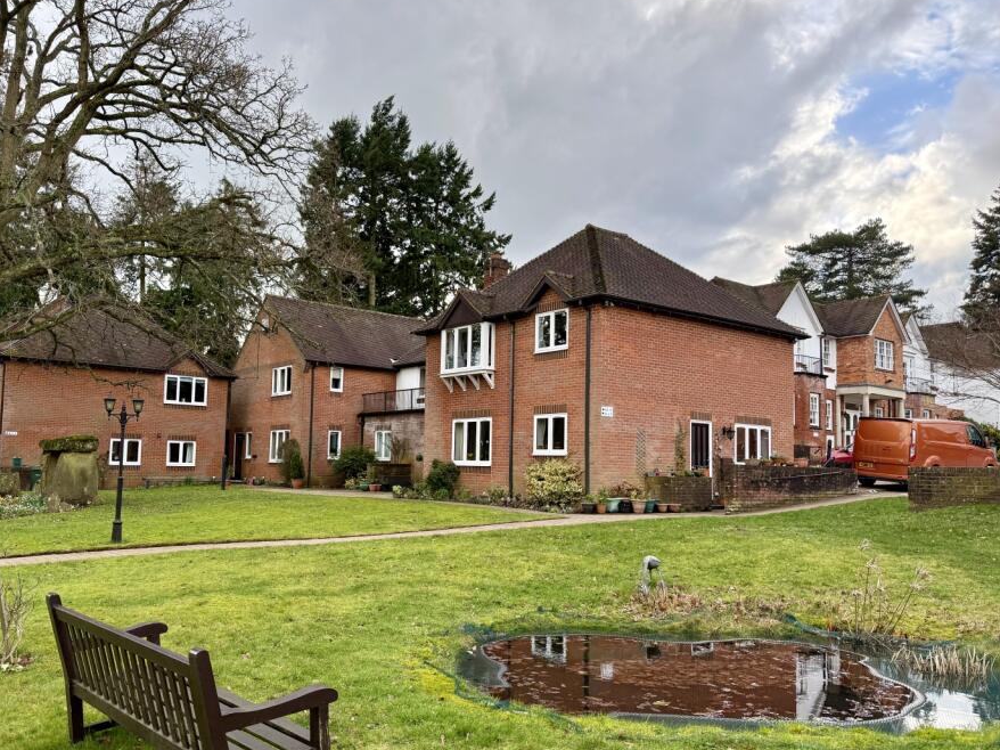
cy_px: 403
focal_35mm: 28
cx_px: 436
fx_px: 809
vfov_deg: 49.7
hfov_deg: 63.2
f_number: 1.78
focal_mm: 6.76
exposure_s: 1/1192
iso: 100
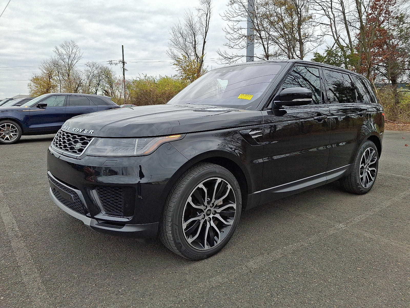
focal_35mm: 25
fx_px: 296
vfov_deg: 54.9
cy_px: 154
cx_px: 205
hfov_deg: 69.4
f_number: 1.8
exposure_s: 1/270
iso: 25
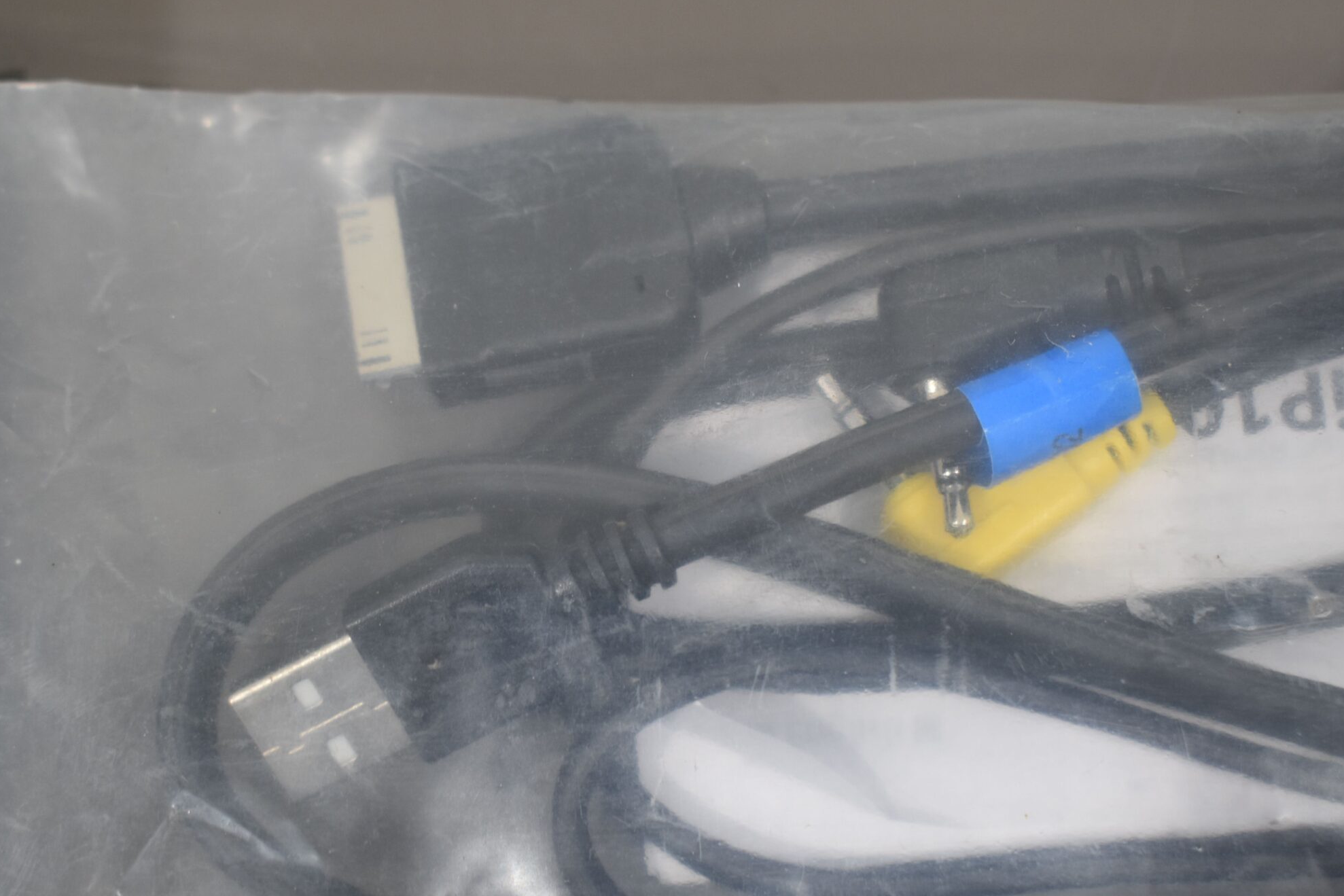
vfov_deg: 20.6
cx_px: 667
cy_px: 552
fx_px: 2464
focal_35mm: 66
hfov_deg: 30.5
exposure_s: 1/60
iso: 450
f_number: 5.6
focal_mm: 34
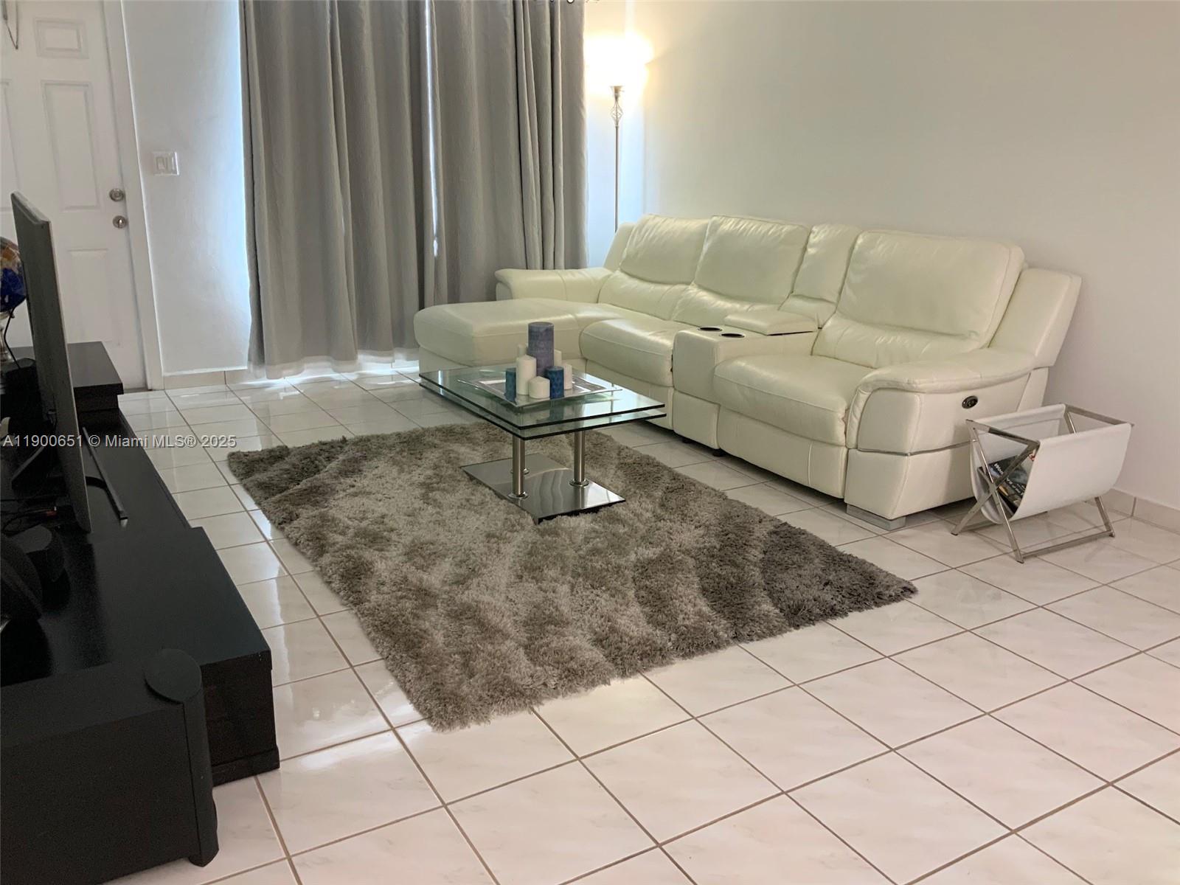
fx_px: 989
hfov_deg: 61.7
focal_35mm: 29
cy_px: 442
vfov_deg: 48.2
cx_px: 590
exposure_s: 1/60
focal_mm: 3
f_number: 1.8
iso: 125
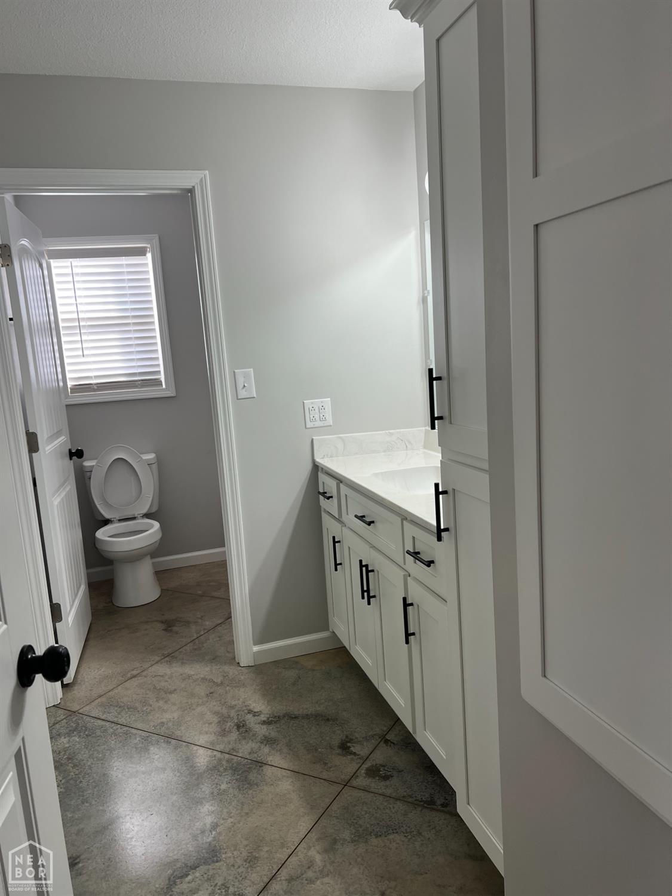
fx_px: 673
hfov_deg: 53.1
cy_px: 448
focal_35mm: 26
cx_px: 336
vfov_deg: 67.3
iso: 64
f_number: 1.5
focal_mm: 5.7
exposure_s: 1/120
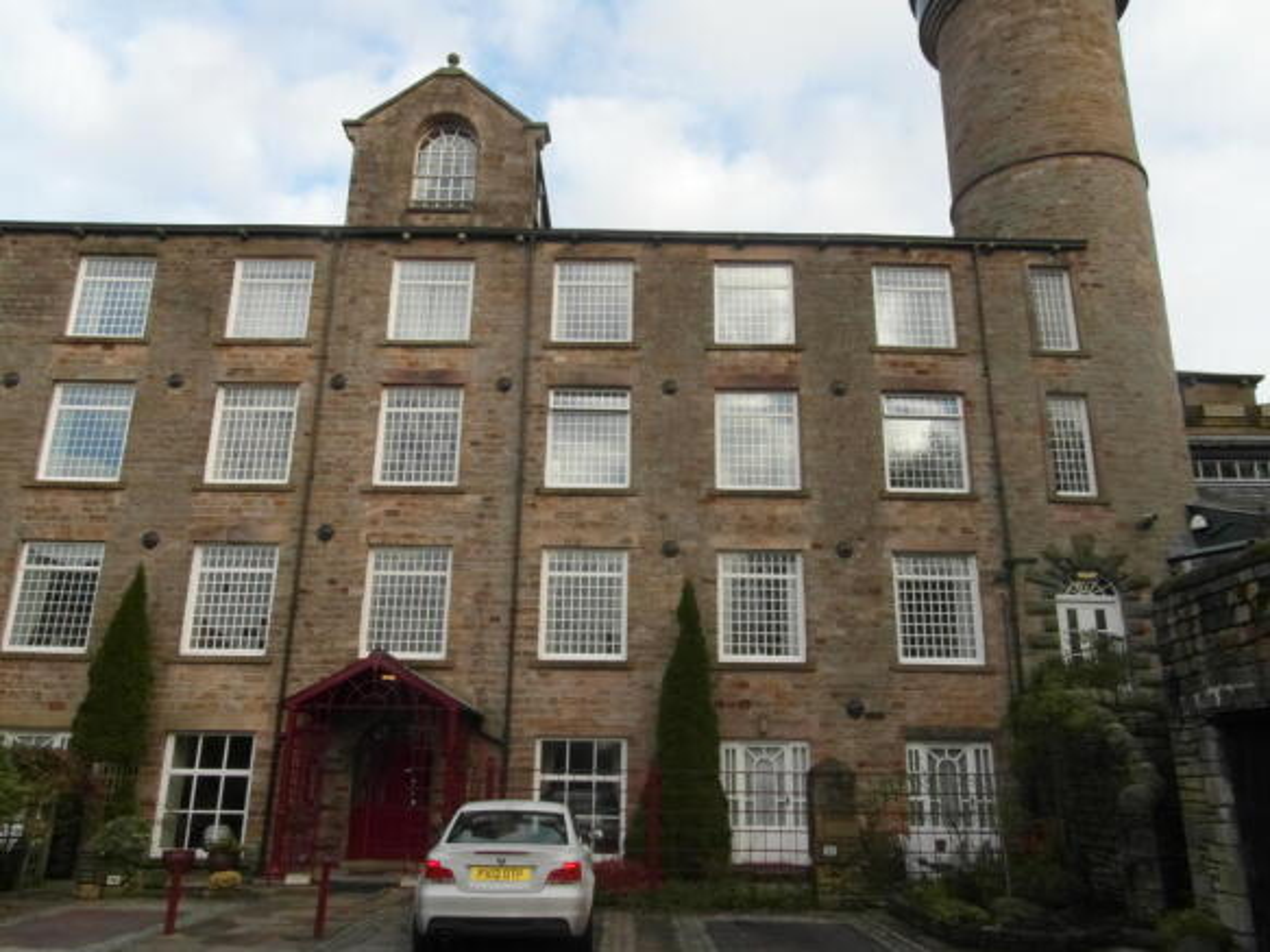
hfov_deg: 71.6
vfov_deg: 56.8
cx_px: 635
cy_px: 476
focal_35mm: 24
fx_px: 880
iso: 100
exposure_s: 1/60
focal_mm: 4
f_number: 7.3
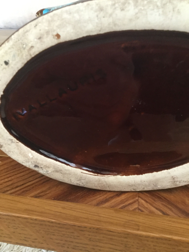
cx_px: 94
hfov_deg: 45.4
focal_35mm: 31
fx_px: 226
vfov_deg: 58.4
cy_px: 126
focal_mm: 3.3
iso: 200
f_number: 2.4
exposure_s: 1/25
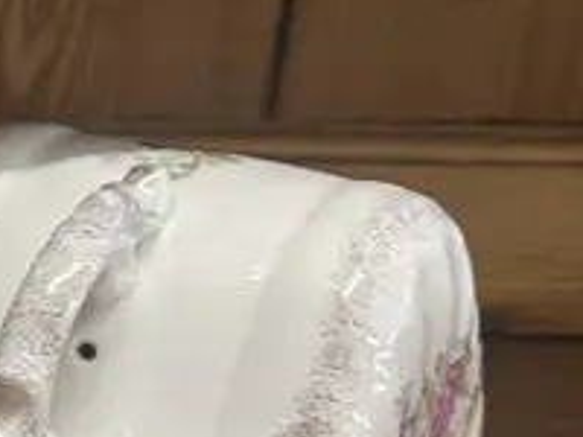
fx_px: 2072
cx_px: -627
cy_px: 320
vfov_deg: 12.0
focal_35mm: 123
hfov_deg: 13.5
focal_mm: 6.86
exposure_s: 1/50
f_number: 1.78
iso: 160
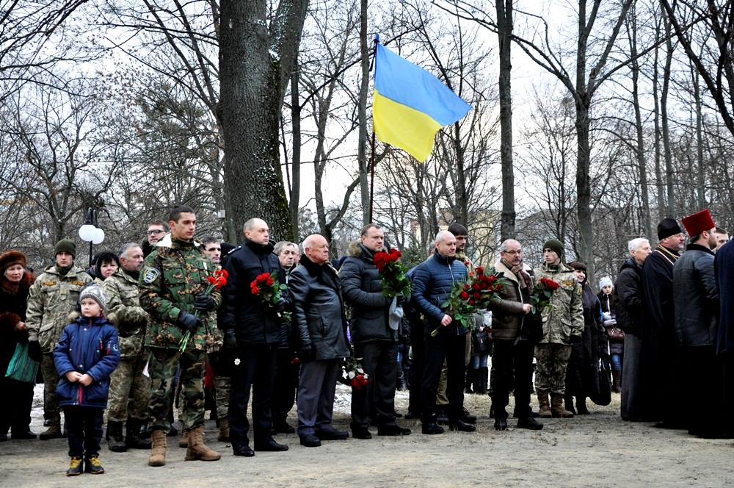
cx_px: 367
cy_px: 244
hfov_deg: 35.1
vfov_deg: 23.7
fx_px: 1161
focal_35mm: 57
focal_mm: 38
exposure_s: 1/60
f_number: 4.5
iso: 800
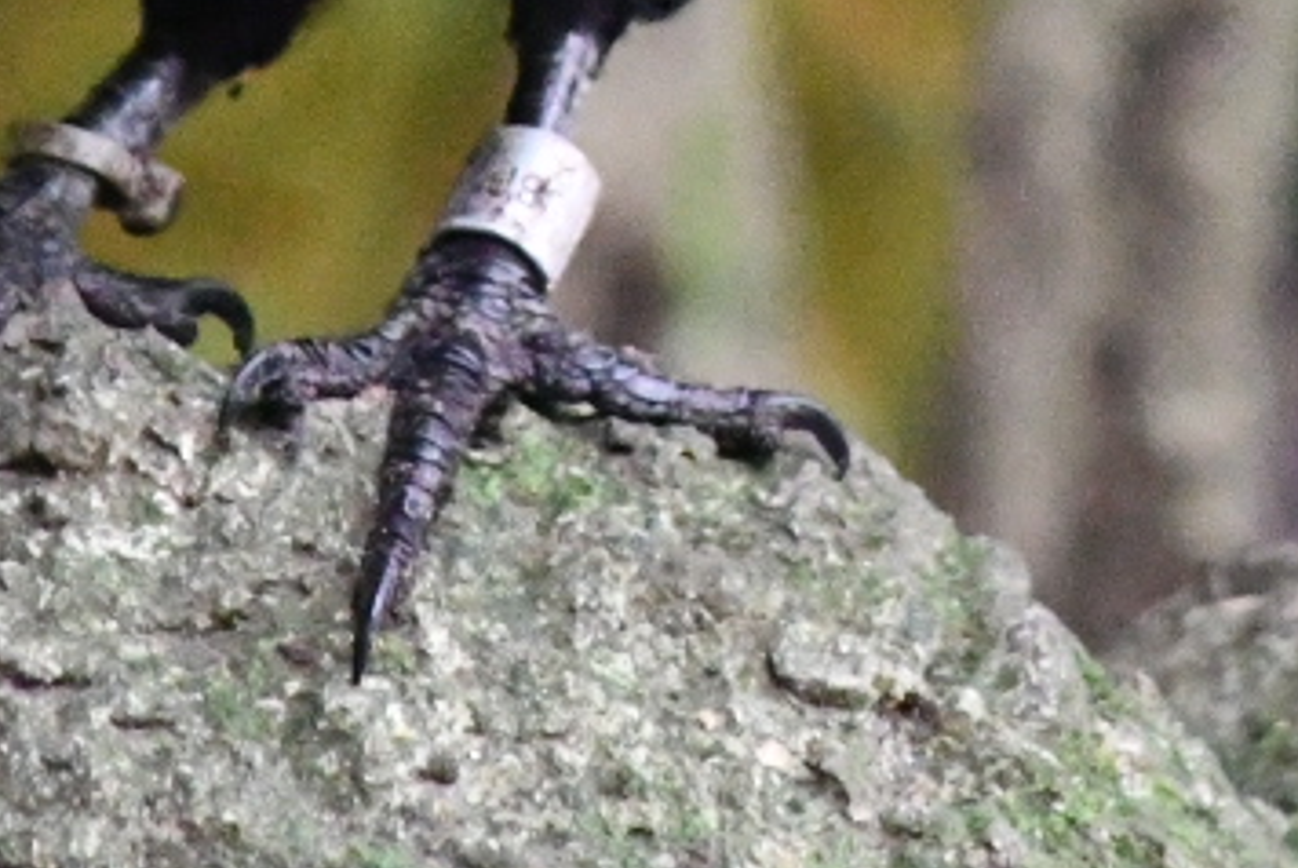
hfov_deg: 1.8
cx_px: 952
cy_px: -821
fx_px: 40522
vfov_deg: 1.2
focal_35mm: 1123
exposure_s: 1/250
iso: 11400
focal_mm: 165
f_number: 5
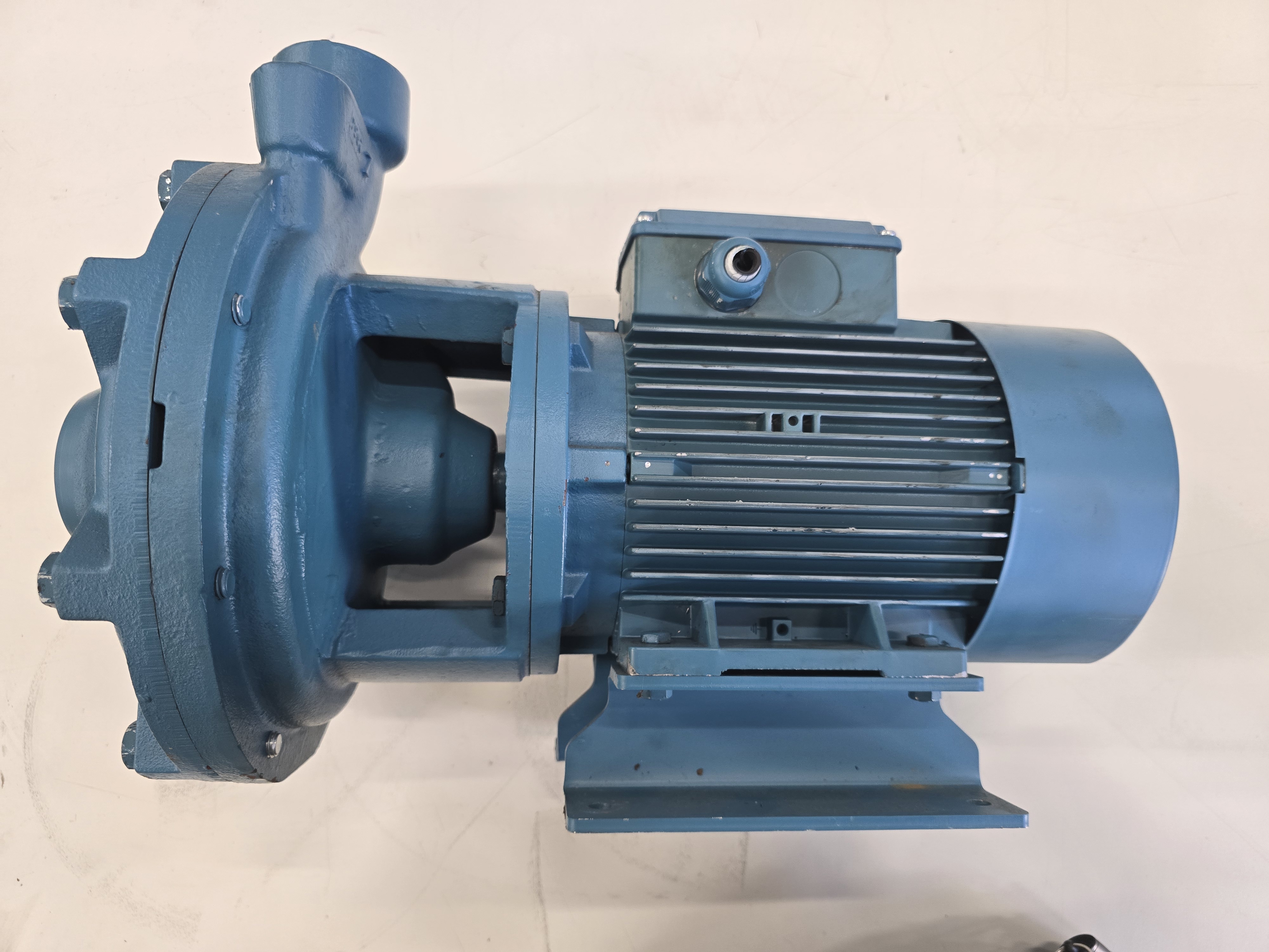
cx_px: 634
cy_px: 476
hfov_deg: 73.9
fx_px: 843
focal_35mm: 23
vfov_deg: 58.9
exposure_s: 1/100
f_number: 1.7
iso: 160
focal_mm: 6.3
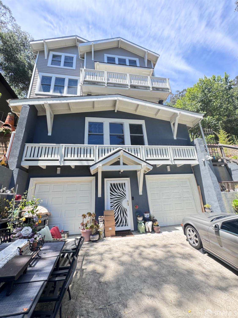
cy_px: 159
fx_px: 128
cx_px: 119
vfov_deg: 102.1
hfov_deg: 85.7
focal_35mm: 14
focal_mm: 2.22
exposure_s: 1/203
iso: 40
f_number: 2.2
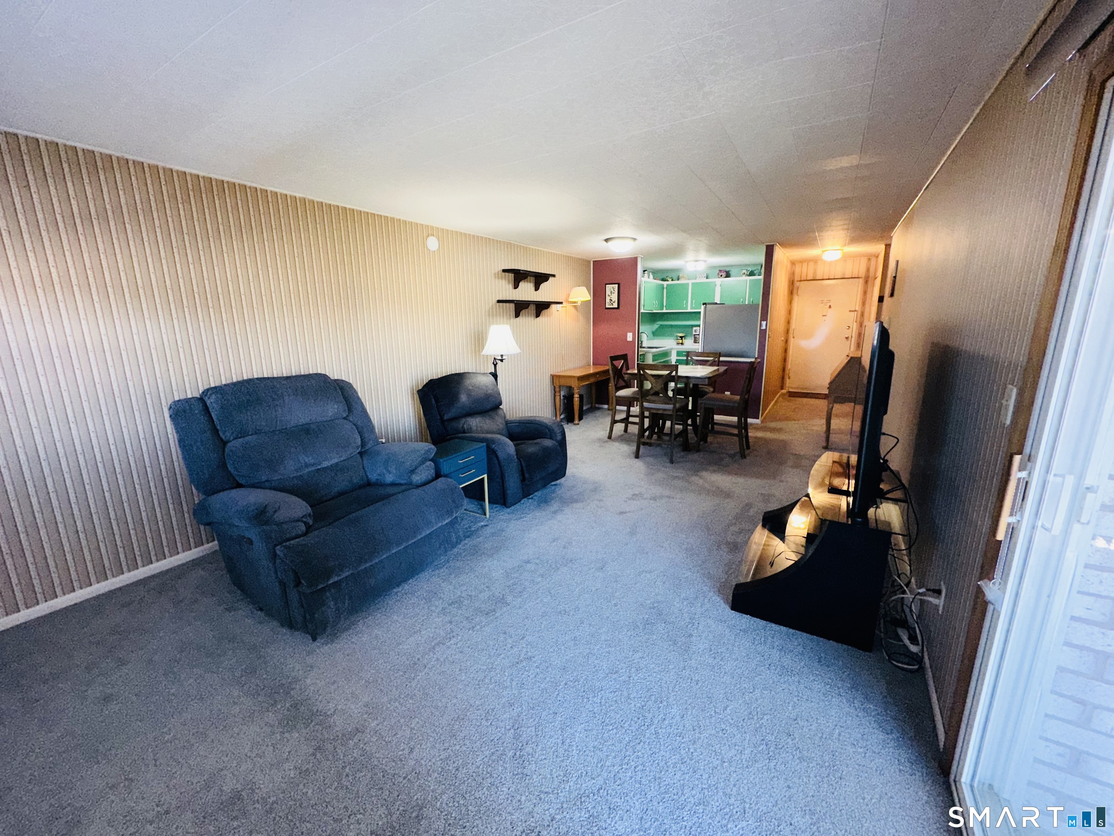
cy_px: 418
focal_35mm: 14
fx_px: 451
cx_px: 557
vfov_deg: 85.7
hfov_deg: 102.1
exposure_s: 1/89
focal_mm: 2.22
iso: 80
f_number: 2.2
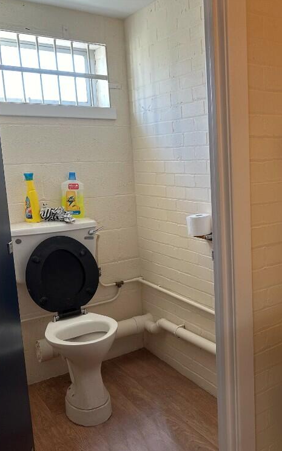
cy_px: 230
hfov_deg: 34.6
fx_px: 430
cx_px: 244
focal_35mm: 35
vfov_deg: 55.3
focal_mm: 6.86
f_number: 1.78
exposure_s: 1/50
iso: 160
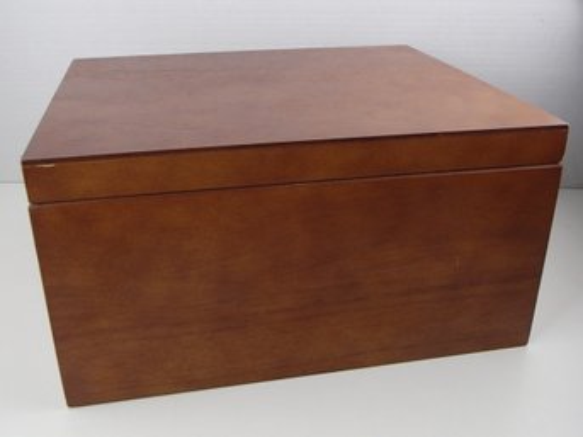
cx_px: 292
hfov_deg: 50.2
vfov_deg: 38.6
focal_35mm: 37
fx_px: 623
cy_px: 218
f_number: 4.7
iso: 320
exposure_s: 1/160
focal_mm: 6.64
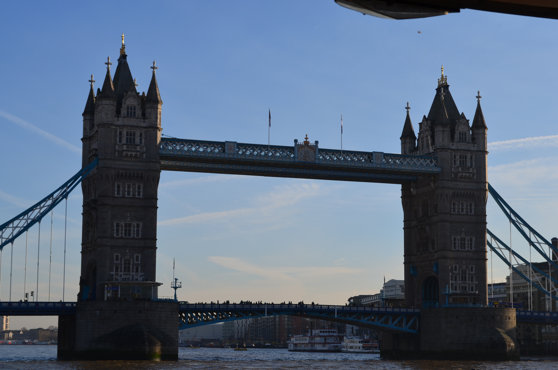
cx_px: 279
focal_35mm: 72
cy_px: 185
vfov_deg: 18.8
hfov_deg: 28.1
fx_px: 1114
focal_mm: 48
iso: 100
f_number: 13
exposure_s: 1/200
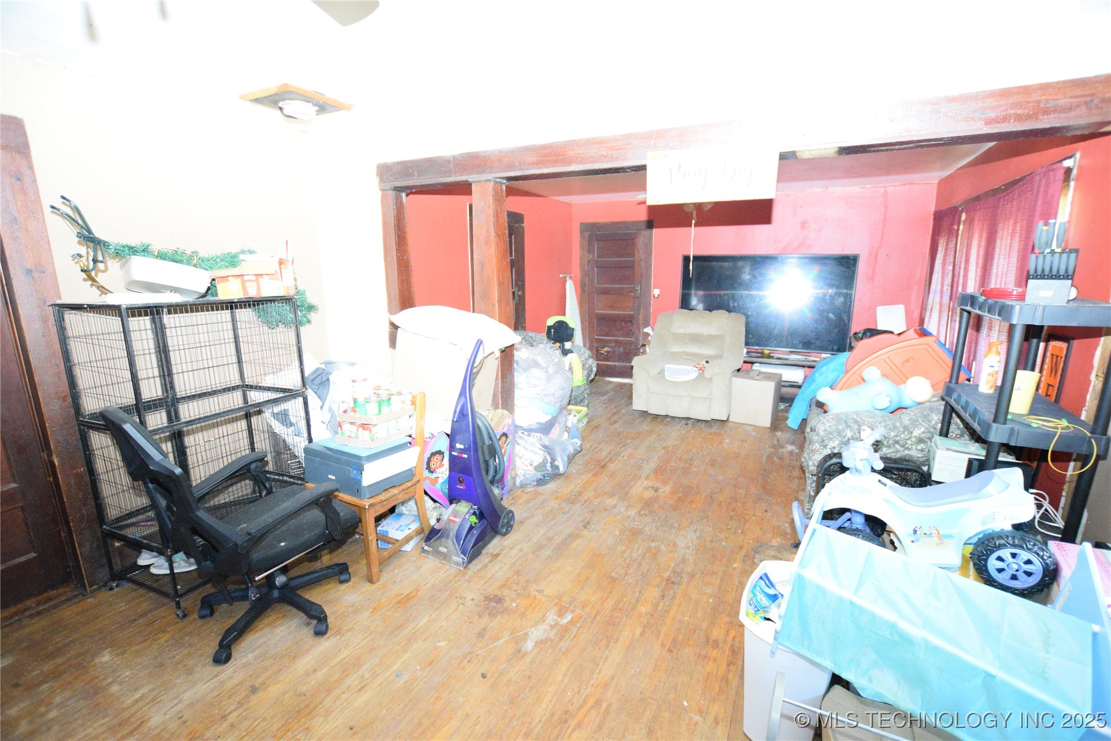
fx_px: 463
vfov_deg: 77.3
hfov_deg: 100.4
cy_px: 370
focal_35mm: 15
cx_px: 556
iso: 6400
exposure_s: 1/40
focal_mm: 10
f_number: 3.5
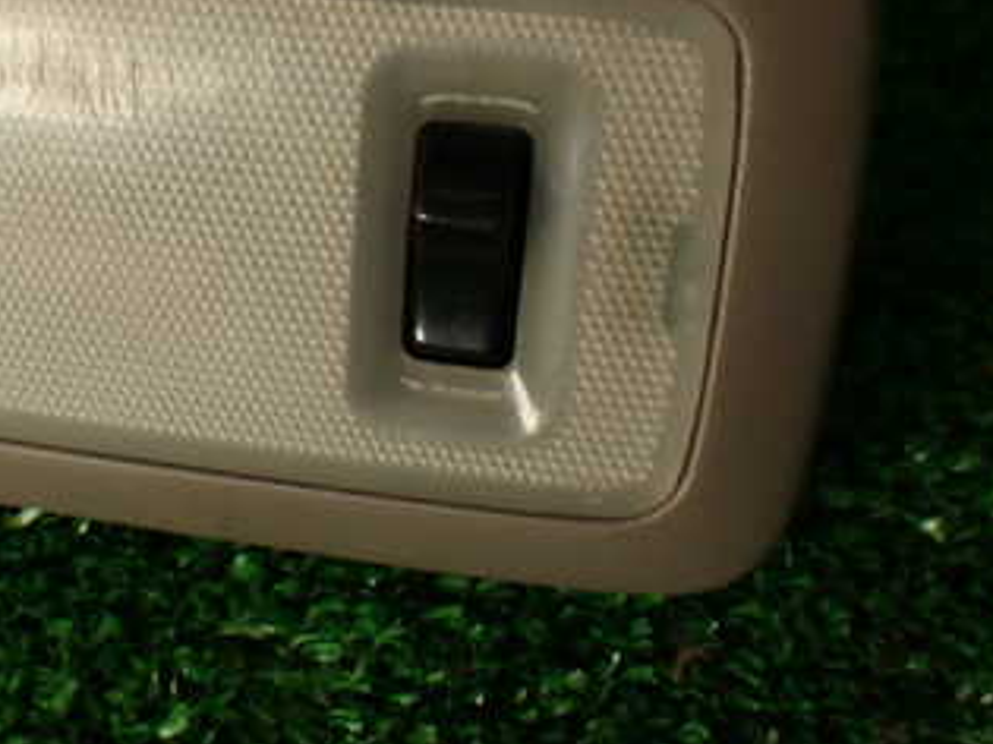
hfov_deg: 30.7
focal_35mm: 61
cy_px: 167
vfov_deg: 23.7
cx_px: 161
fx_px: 1749
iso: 100
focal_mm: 5.79
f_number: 3.2
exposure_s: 1/80
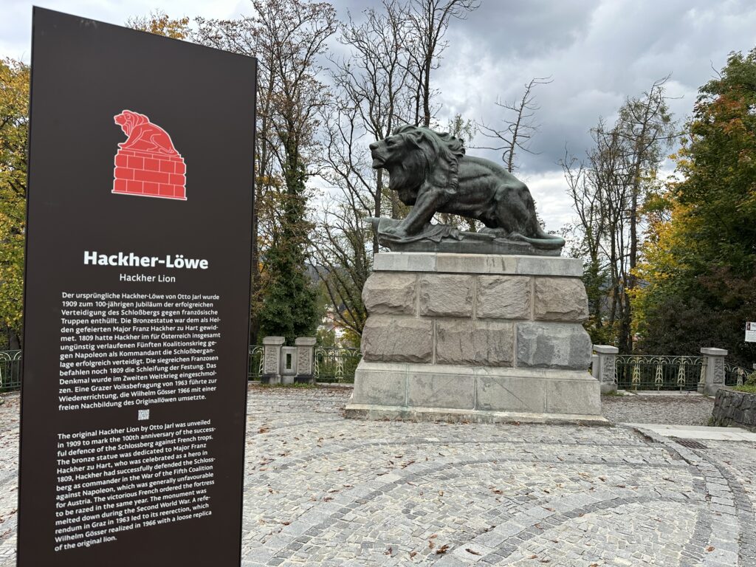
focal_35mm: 24
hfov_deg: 71.6
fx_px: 524
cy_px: 284
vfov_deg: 56.8
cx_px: 378
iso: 80
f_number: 1.78
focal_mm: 6.86
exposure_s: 1/999
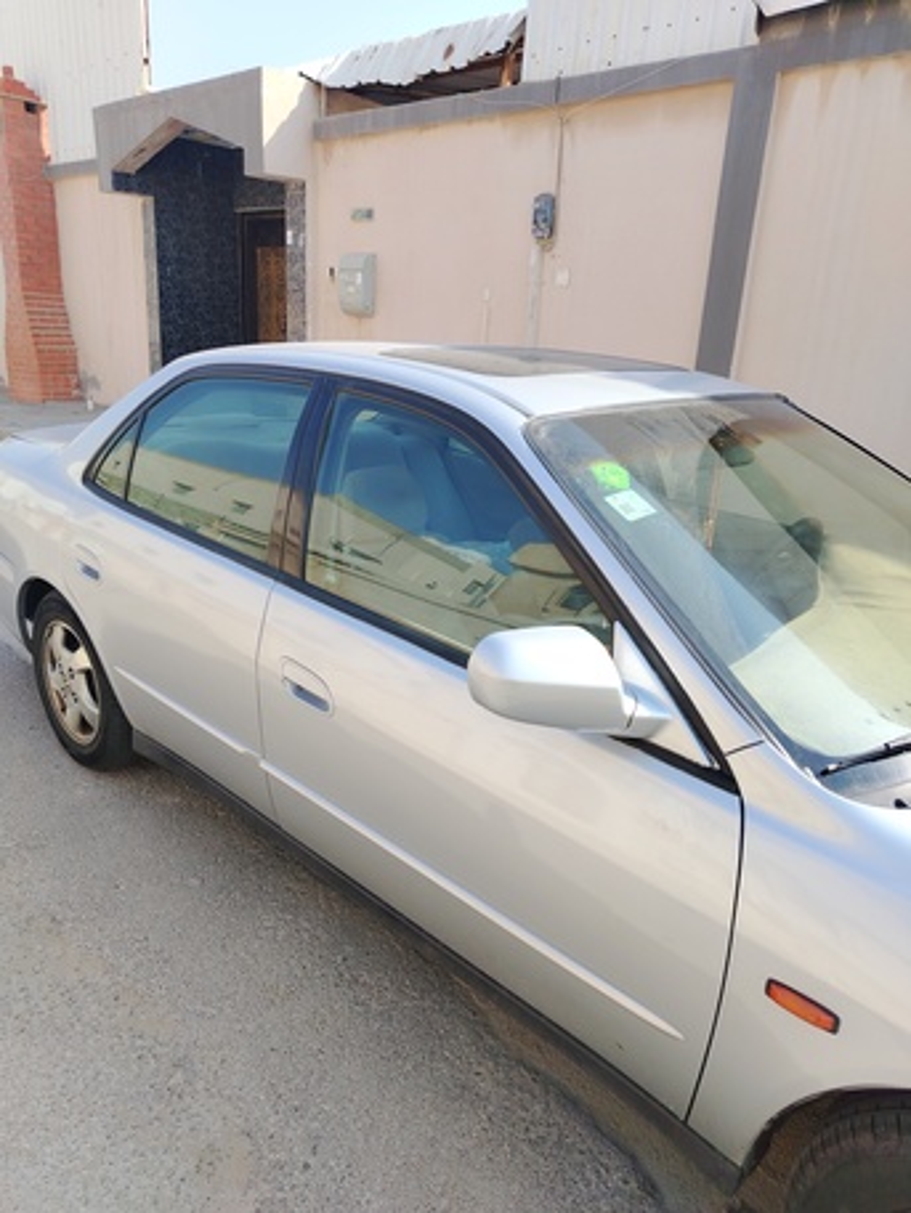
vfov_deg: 71.6
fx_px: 842
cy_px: 606
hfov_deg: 56.8
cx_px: 456
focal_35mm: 24
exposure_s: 1/455
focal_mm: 5.25
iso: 100
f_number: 1.75
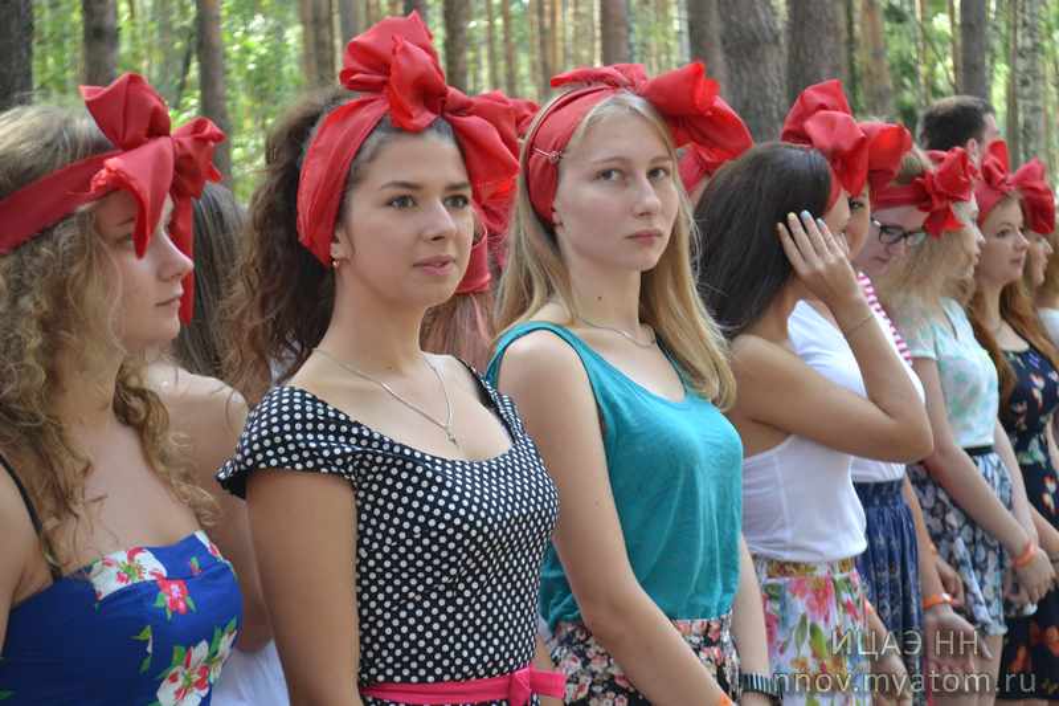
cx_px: 530
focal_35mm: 82
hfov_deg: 24.6
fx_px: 2426
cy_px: 353
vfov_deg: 16.5
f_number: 5.6
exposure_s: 1/60
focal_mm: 55
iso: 400
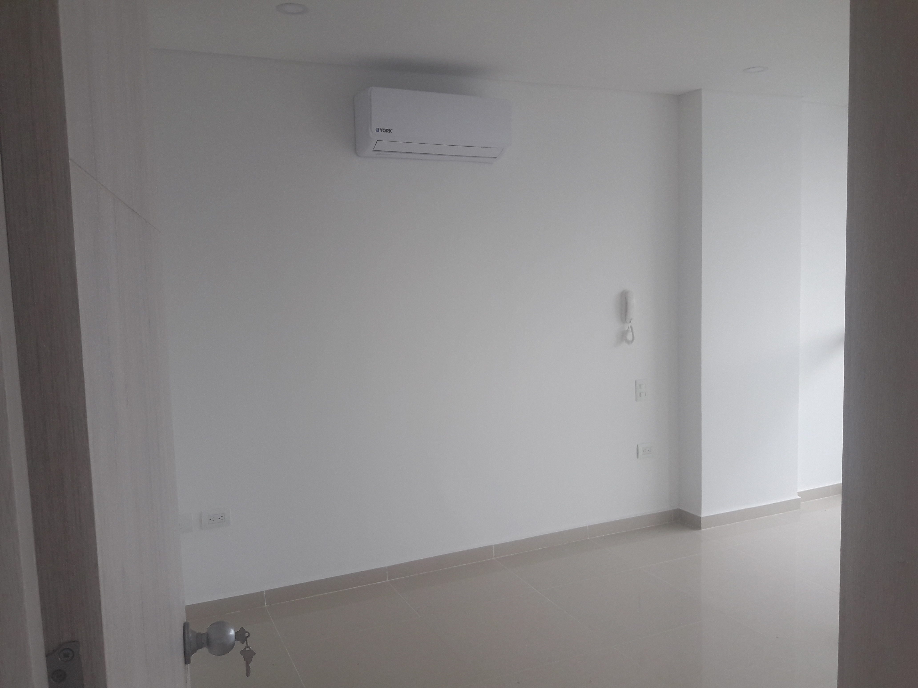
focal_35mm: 28
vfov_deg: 49.7
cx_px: 459
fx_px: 743
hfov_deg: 63.4
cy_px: 344
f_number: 1.9
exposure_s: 1/120
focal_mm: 3.7
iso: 50
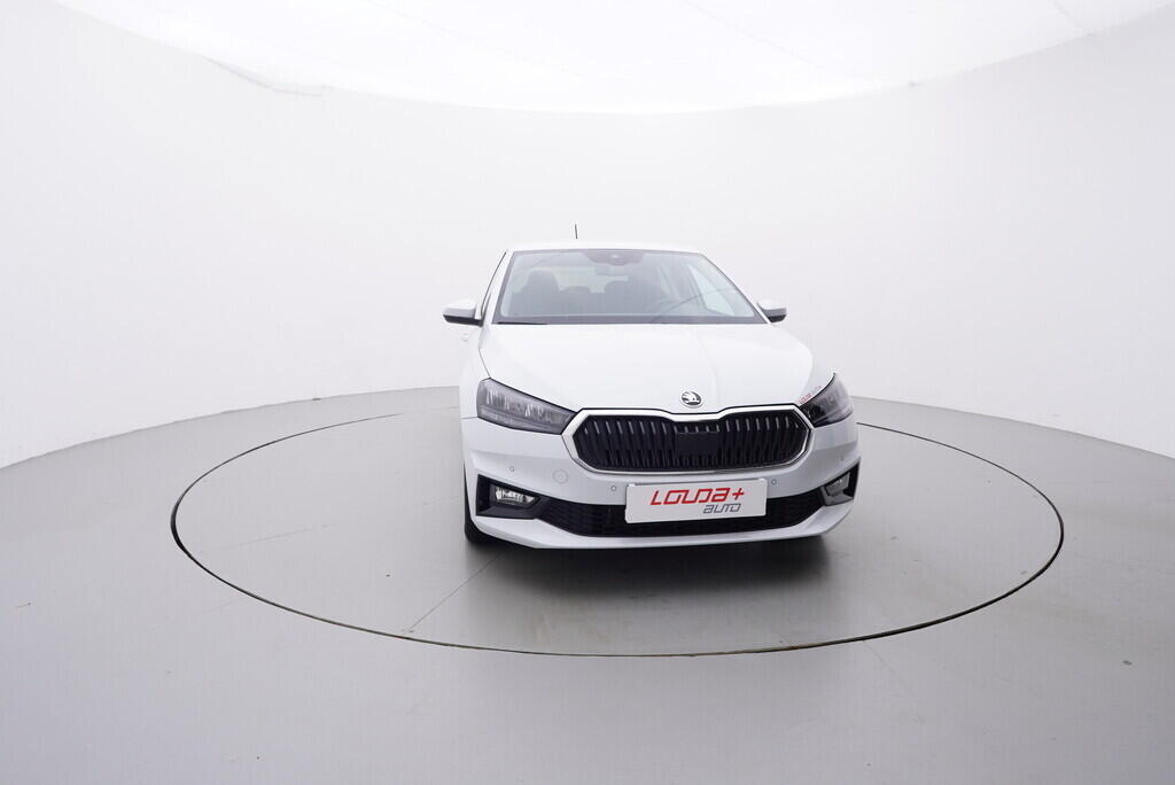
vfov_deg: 56.2
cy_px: 392
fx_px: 735
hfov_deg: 77.3
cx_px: 588
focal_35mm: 22
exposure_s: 1/80
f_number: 5
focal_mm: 15
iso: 200
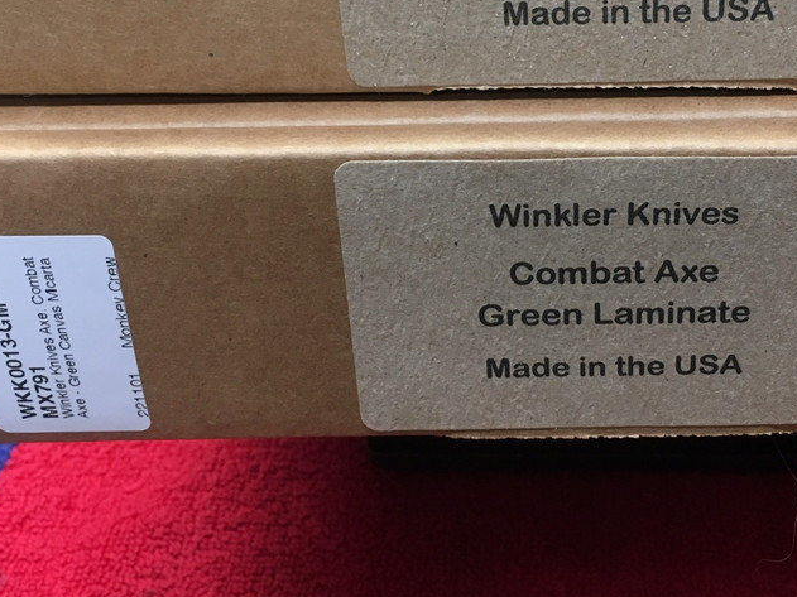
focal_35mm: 49
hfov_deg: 38.3
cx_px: 556
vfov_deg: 29.3
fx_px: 1128
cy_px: 165
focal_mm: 4.15
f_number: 2.2
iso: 125
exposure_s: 1/30
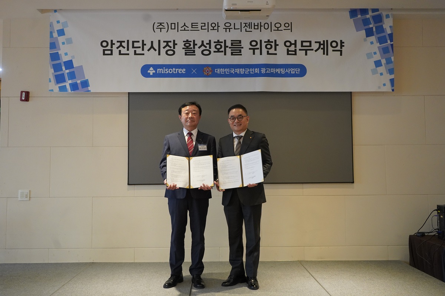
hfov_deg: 58.7
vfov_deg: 41.1
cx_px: 222
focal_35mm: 32
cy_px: 148
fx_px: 396
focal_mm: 32
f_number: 4
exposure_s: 1/160
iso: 5000
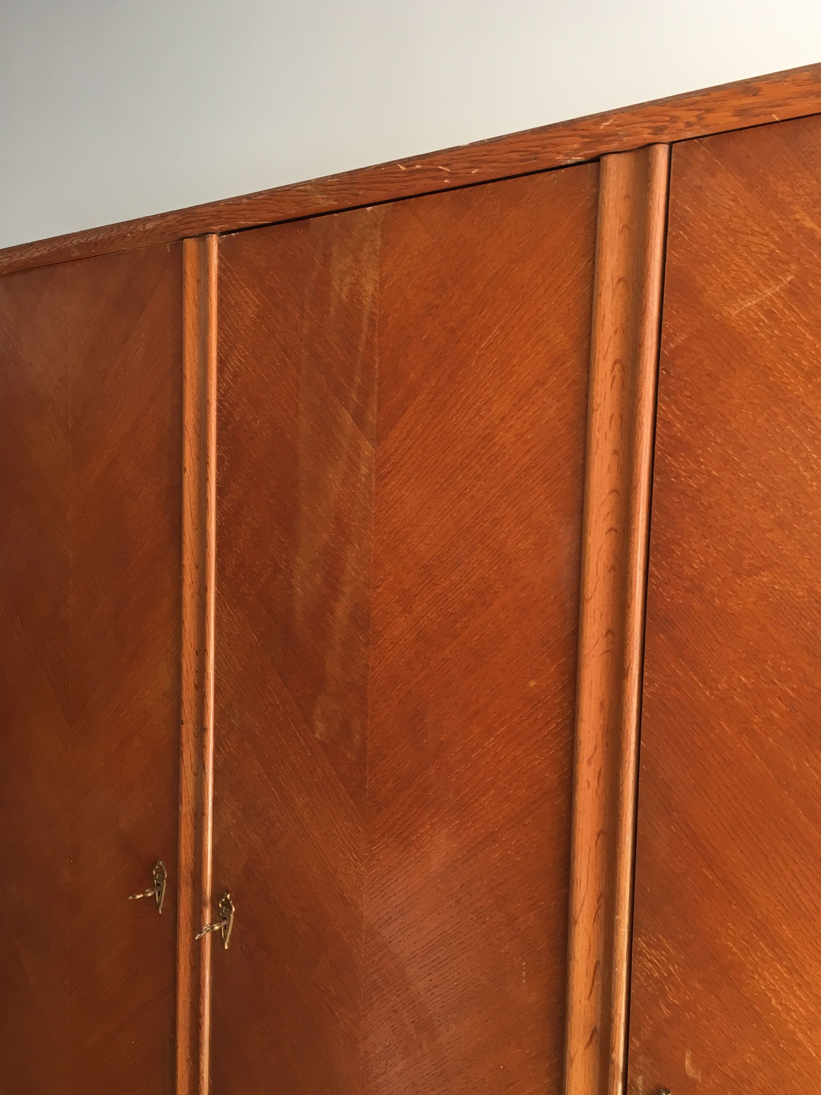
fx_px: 1012
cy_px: 556
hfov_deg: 44.2
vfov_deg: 56.8
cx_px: 390
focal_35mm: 32
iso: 64
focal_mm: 4.15
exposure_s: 1/33
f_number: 2.2
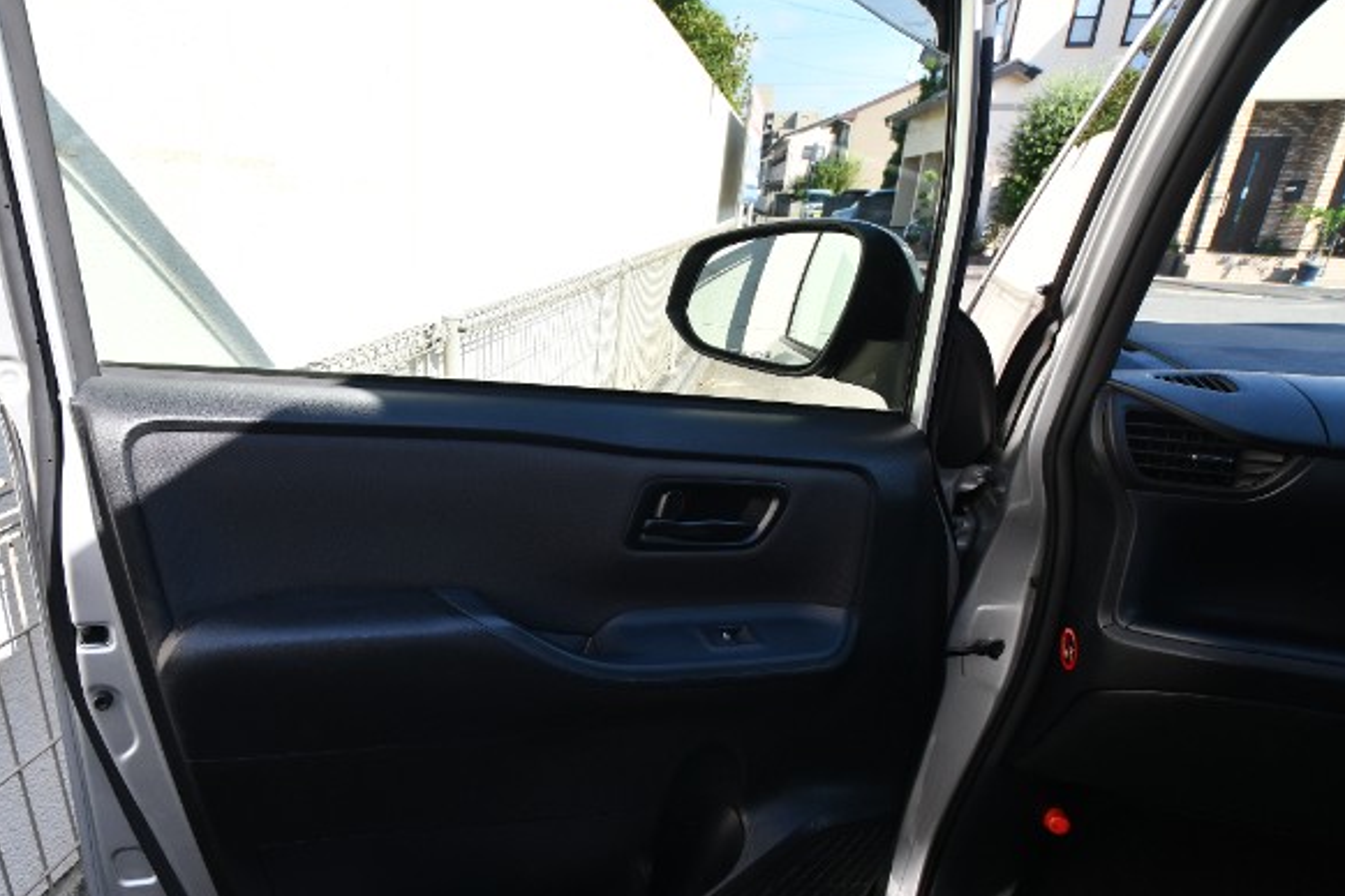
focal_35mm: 22
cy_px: 551
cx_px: 460
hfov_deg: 76.4
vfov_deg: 56.6
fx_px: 822
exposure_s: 1/250
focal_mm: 11
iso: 200
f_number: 7.1
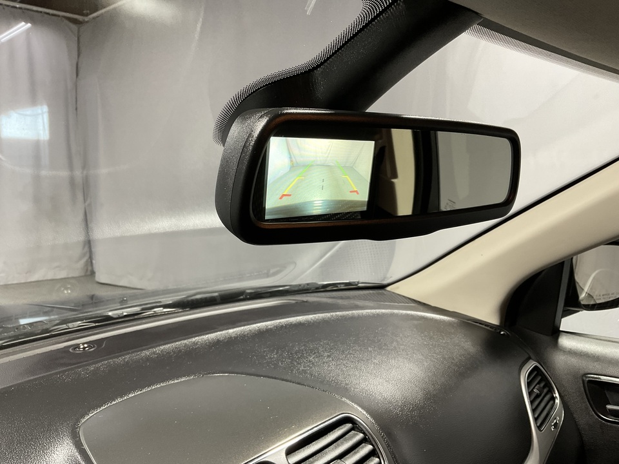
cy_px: 232
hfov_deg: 61.7
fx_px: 519
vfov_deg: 48.2
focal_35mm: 29
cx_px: 310
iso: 64
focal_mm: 3
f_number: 1.8
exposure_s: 1/50
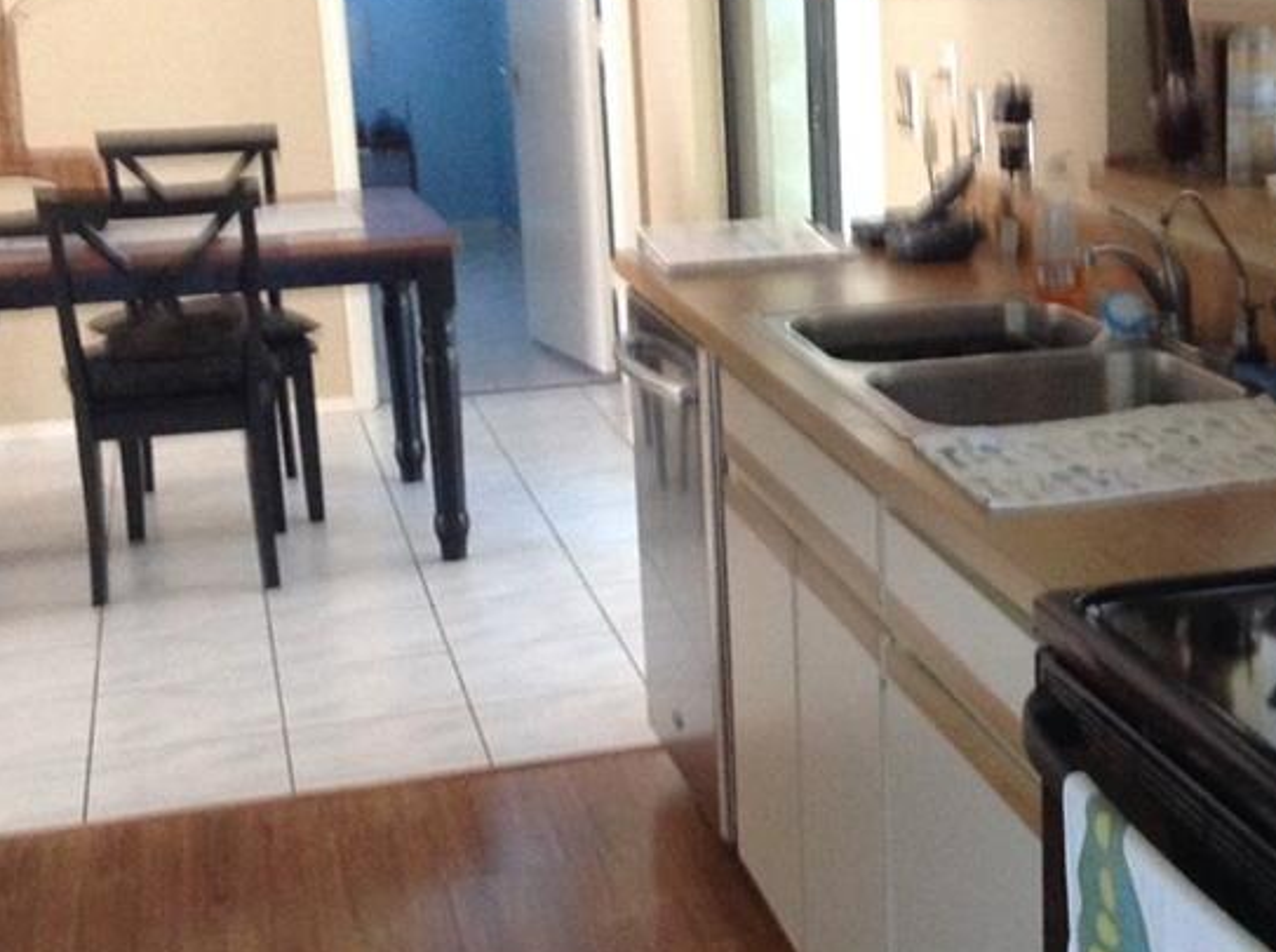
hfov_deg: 29.1
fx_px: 2428
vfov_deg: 22.2
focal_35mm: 66
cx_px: 935
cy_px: 411
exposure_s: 1/15
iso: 400
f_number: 2.4
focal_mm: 4.28
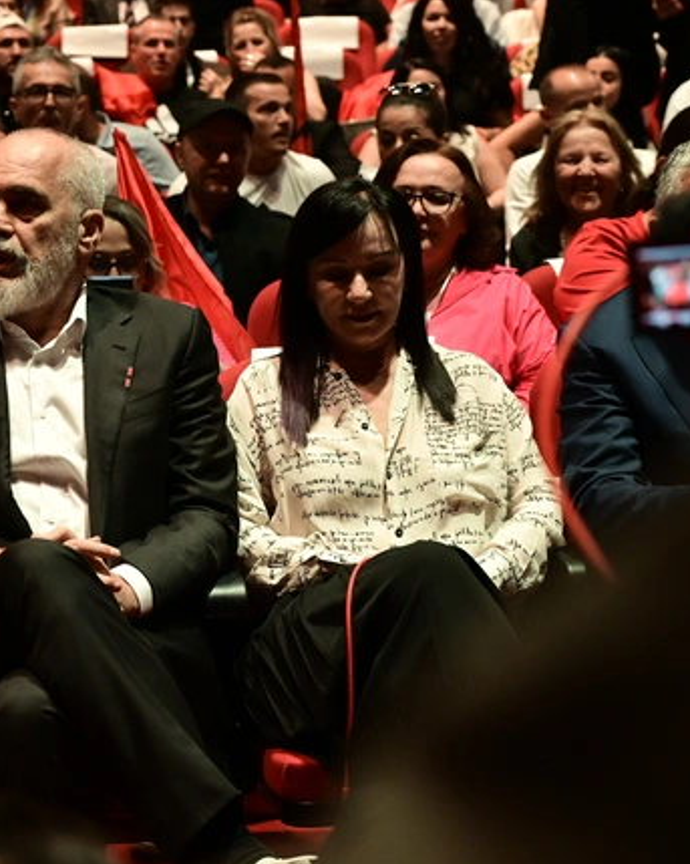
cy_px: 433
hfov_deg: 18.6
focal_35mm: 81
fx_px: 2068
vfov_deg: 23.6
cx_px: 66
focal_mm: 57
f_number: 4.5
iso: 3200
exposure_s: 1/125
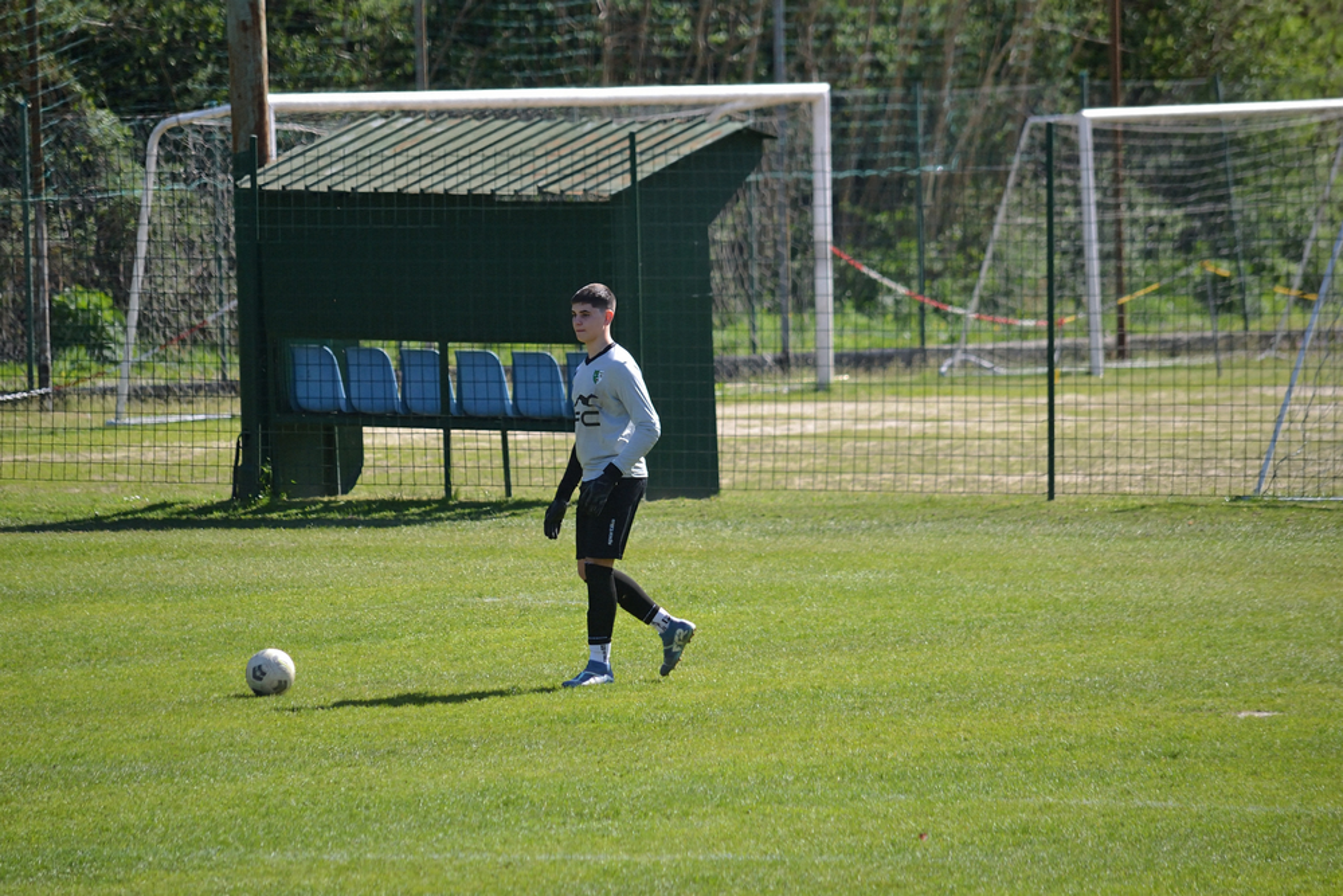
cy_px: 448
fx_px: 14550
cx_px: 672
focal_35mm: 390
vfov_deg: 3.5
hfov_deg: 5.3
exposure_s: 1/800
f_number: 5.6
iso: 400
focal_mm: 260
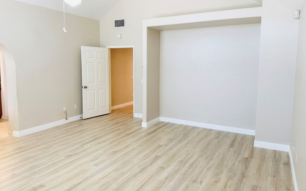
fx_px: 217
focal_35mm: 26
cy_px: 85
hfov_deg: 70.4
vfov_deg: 47.5
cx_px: 153
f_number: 1.78
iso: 200
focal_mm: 6.86
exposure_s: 1/120
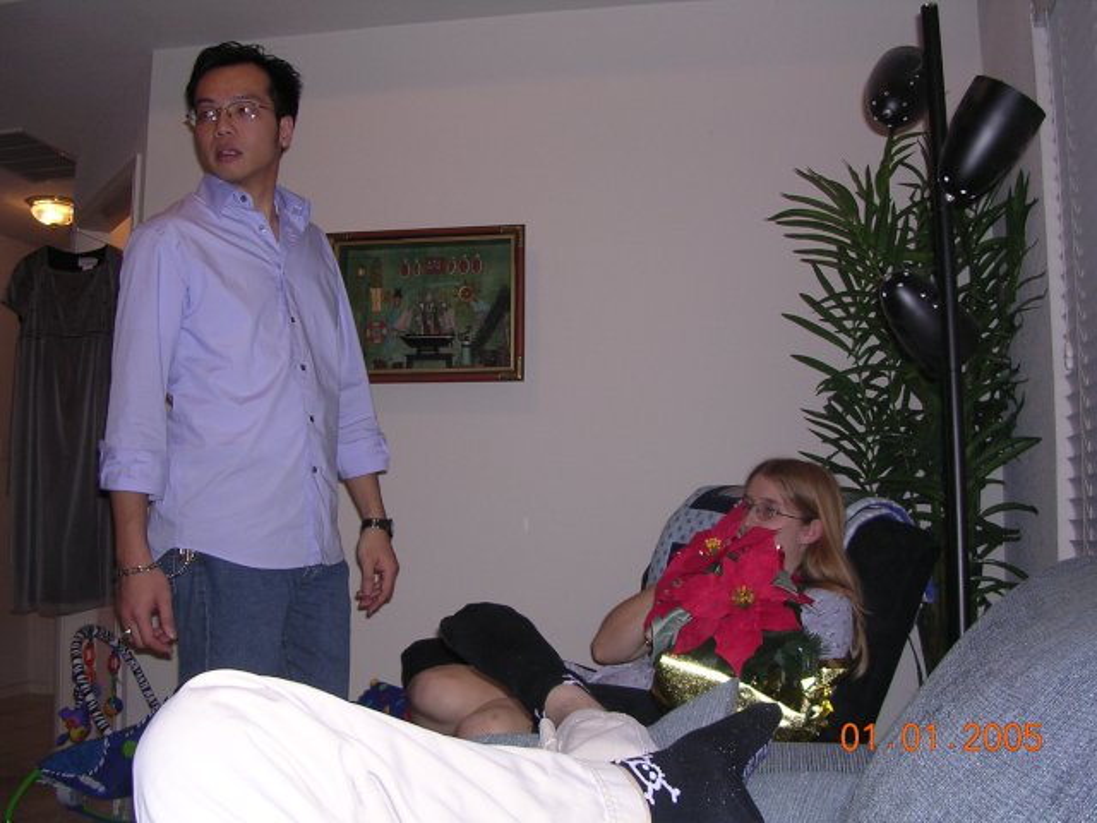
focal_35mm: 38
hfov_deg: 49.0
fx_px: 1204
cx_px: 548
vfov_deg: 37.7
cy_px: 412
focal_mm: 5.8
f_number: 2.8
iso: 118
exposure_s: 1/60.1
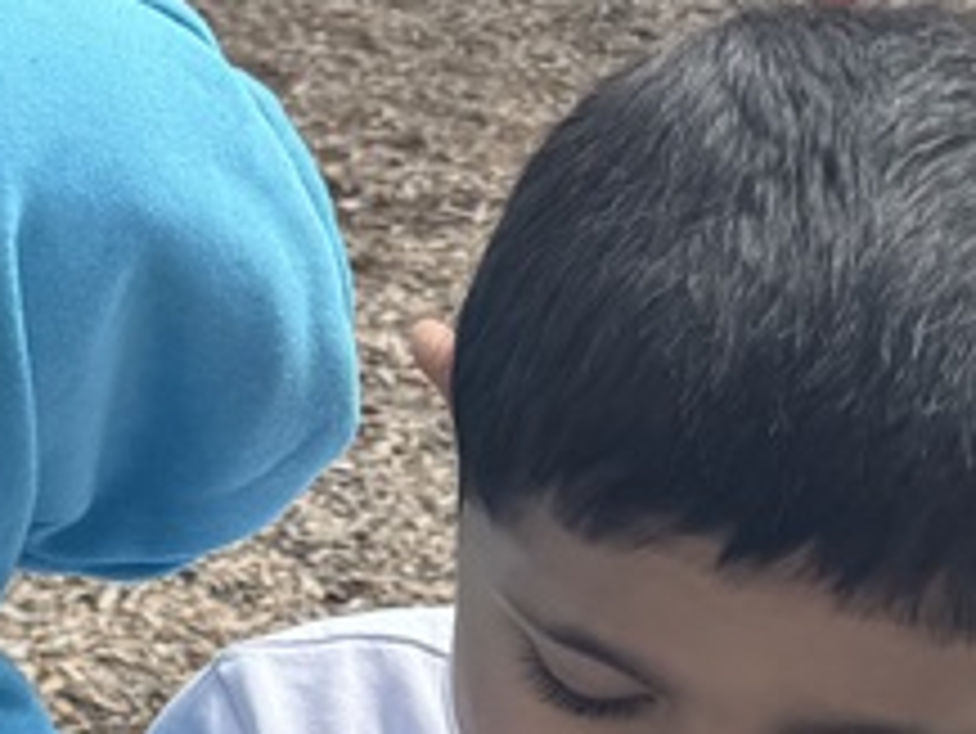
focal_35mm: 113
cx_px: -1201
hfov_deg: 13.7
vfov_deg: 13.1
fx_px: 3188
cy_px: 558
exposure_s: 1/2252
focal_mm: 6.76
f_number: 1.78
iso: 80
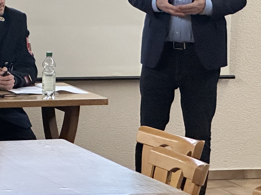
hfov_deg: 9.6
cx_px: -11
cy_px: -25
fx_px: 1538
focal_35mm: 204
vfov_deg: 7.2
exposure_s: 1/60
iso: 640
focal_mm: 9
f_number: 2.8
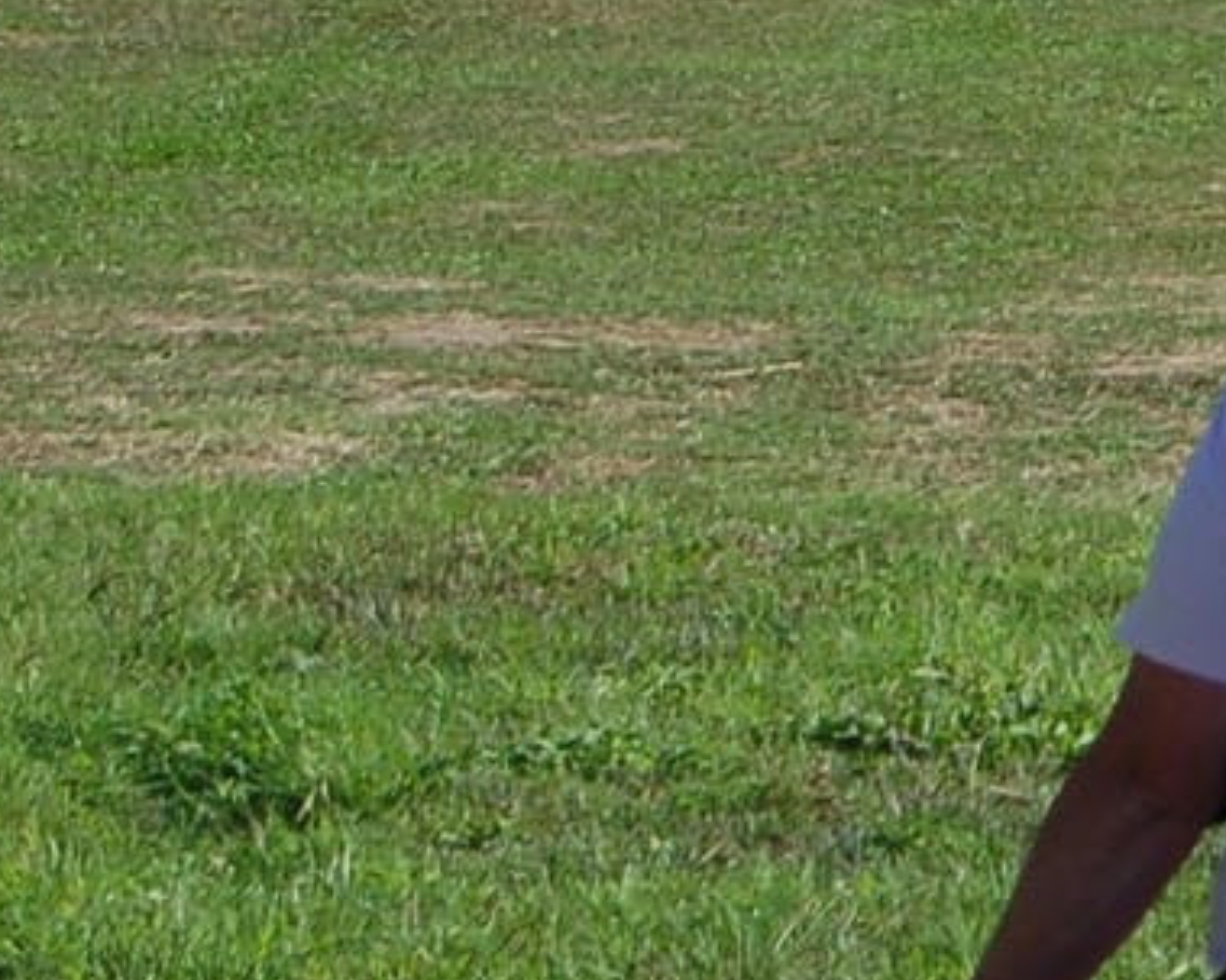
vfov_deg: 4.3
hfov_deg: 5.3
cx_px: 2462
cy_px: 359
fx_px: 12914
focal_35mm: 356
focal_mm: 48
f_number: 8
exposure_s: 1/250
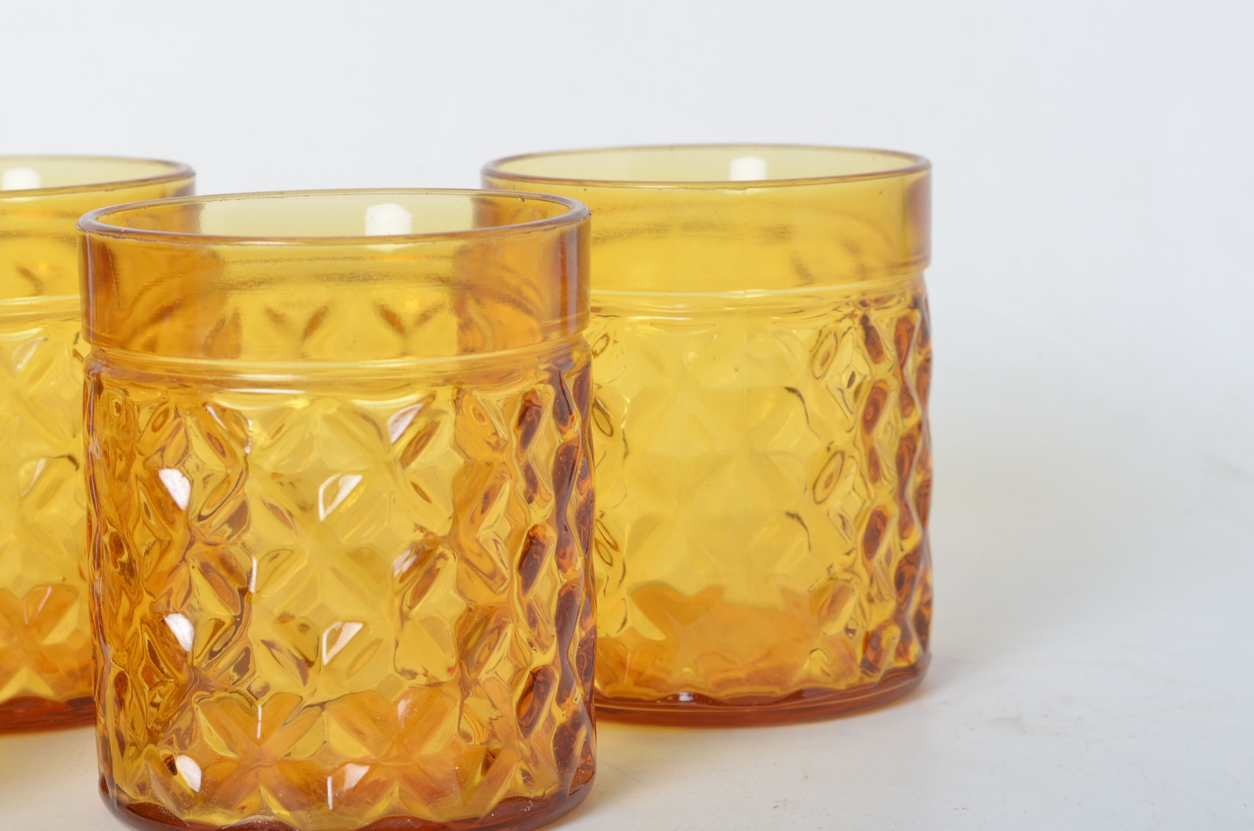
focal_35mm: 91
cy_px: 445
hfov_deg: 22.4
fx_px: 3164
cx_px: 507
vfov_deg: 15.0
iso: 100
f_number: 10
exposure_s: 1/160
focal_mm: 50
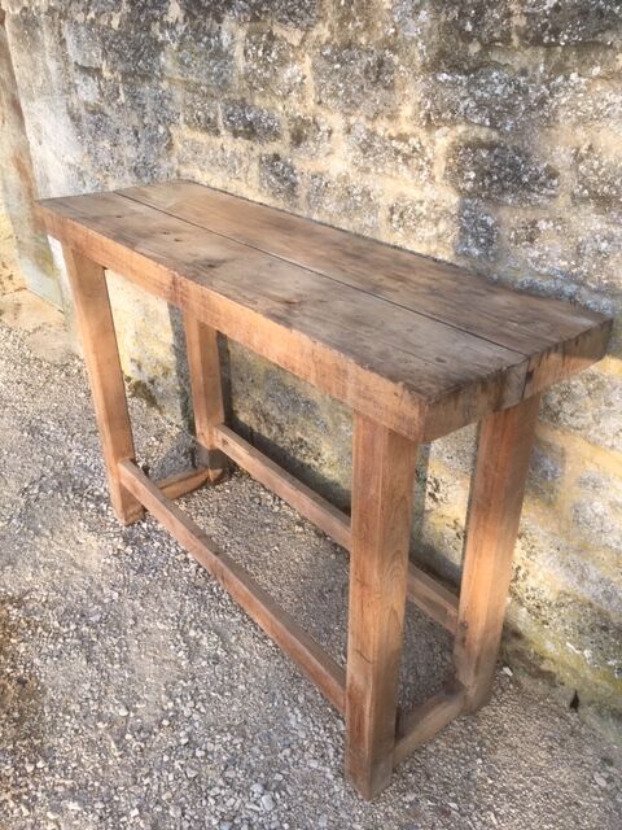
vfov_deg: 61.7
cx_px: 311
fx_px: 695
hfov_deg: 48.2
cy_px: 415
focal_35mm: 29
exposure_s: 1/452
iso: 25
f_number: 2.2
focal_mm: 4.15
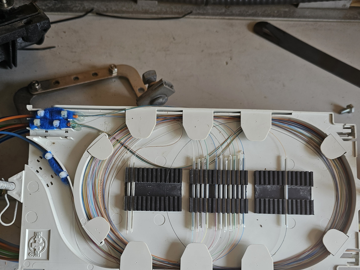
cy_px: 181
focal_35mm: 32
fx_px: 333
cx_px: 153
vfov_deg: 43.5
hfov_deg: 56.6
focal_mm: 6.3
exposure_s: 1/180
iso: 40
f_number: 1.7
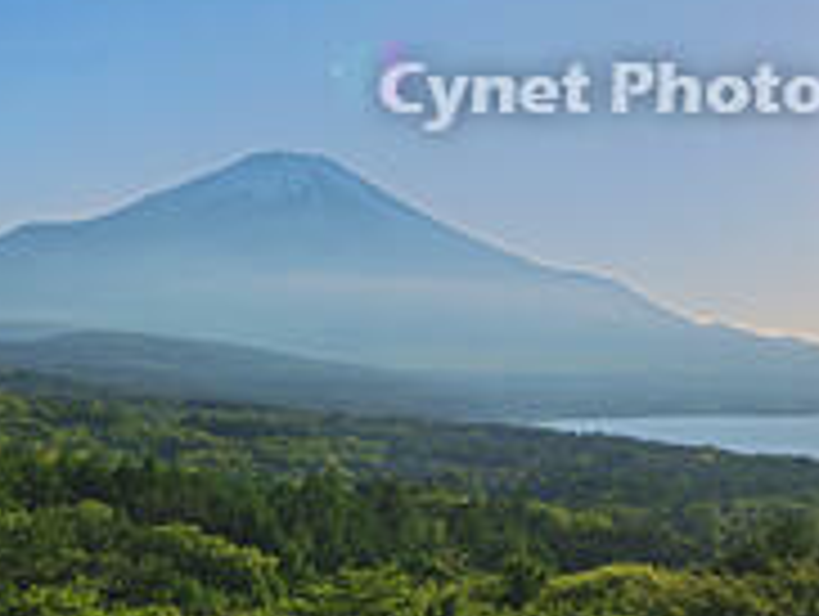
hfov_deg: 33.0
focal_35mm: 57
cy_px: 76
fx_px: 1350
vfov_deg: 25.0
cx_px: 630
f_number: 14
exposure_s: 1/100
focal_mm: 18
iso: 100
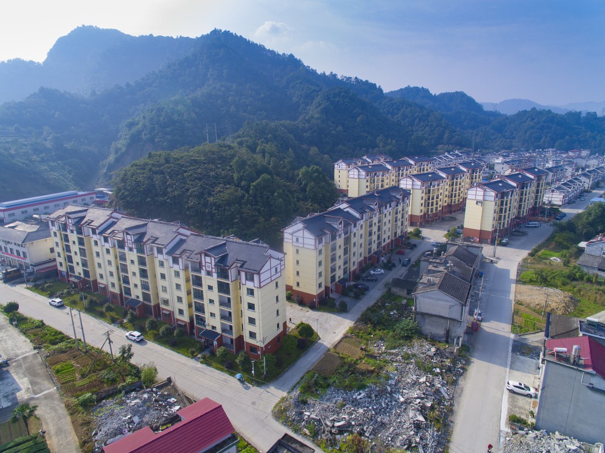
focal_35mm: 20
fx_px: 349
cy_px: 226
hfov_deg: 81.8
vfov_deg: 65.9
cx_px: 302
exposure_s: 1/240
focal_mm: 3.61
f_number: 2.8
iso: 100
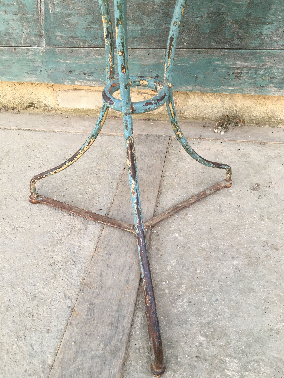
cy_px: 189
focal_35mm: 29
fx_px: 317
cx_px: 142
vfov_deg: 61.7
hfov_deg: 48.2
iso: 50
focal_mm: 4.15
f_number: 2.2
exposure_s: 1/33
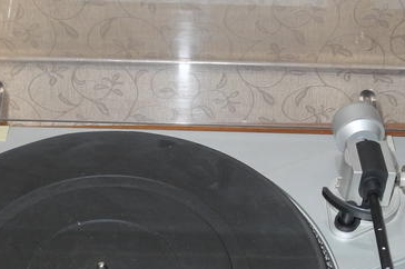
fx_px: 922
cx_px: 201
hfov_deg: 24.8
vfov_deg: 16.6
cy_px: 142
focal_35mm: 82
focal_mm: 6
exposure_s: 1/30
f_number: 2.8
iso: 200
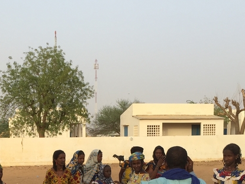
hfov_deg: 27.4
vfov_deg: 20.2
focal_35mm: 70
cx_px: 65
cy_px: 194
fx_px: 496
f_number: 2.2
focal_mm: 4.15
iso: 32
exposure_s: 1/590
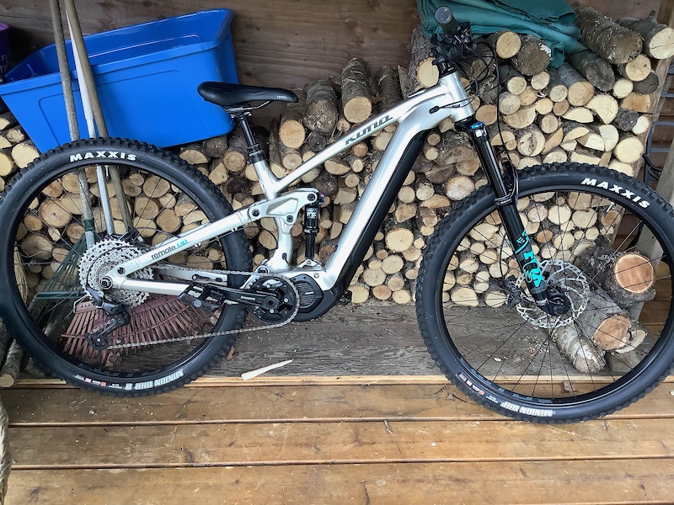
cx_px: 337
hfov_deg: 58.4
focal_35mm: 31
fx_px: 604
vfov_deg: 45.4
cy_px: 252
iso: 64
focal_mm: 3.3
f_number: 2.4
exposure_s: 1/60
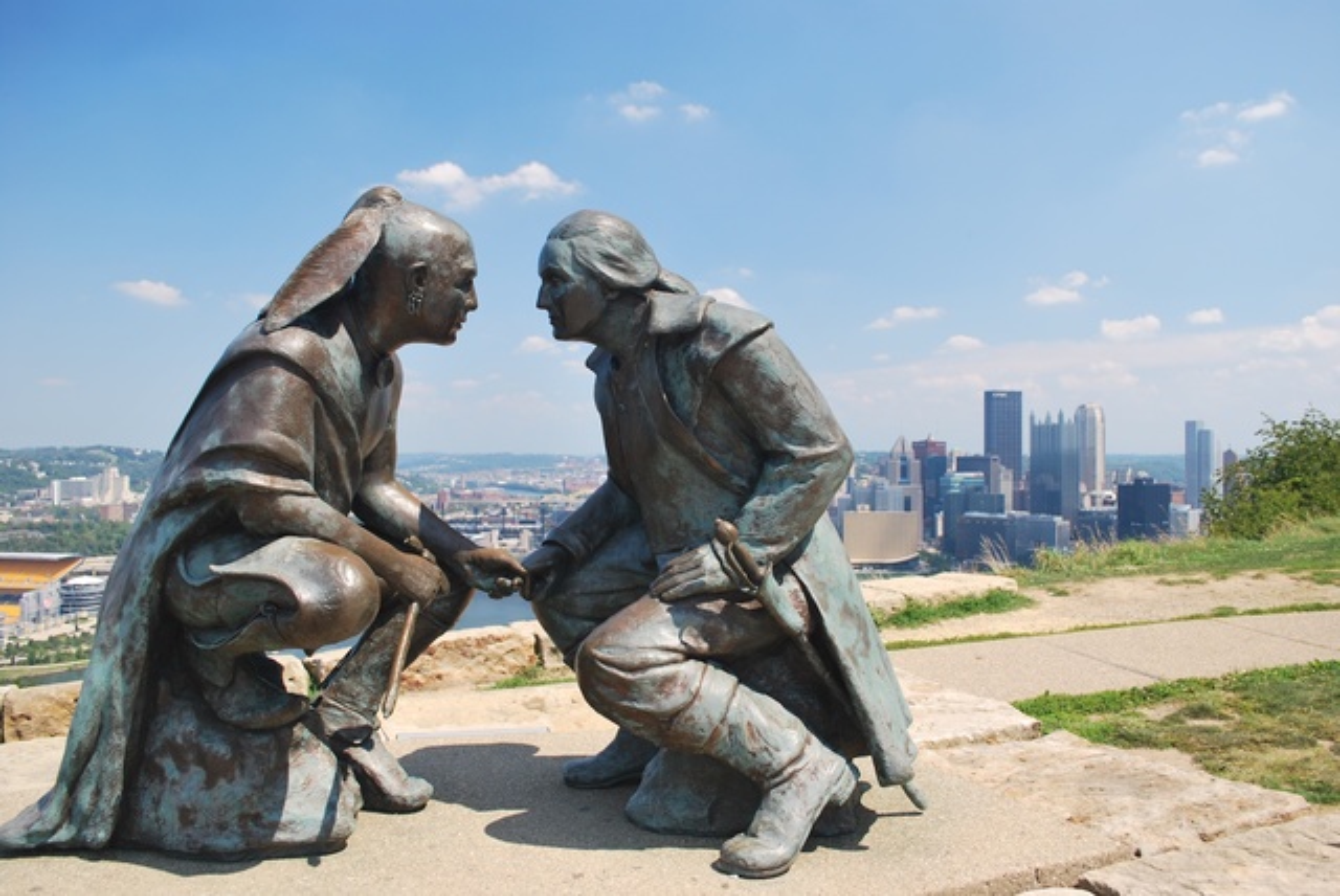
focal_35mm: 27
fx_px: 1006
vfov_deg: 48.0
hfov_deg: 67.3
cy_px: 448
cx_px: 670
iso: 100
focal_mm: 18
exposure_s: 1/125
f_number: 5.6
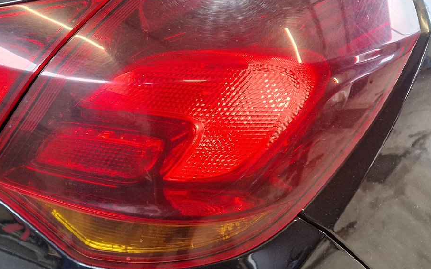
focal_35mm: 43
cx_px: 102
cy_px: 105
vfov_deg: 29.8
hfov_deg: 44.5
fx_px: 505
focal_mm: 5.4
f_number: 1.8
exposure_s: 1/100
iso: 320
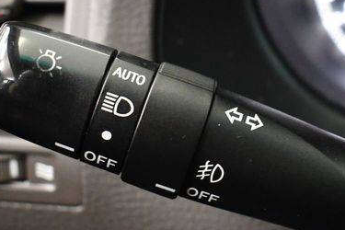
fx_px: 786
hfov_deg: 24.7
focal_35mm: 82
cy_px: 90
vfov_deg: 16.6
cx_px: 224
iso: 3200
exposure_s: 1/60
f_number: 4
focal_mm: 24
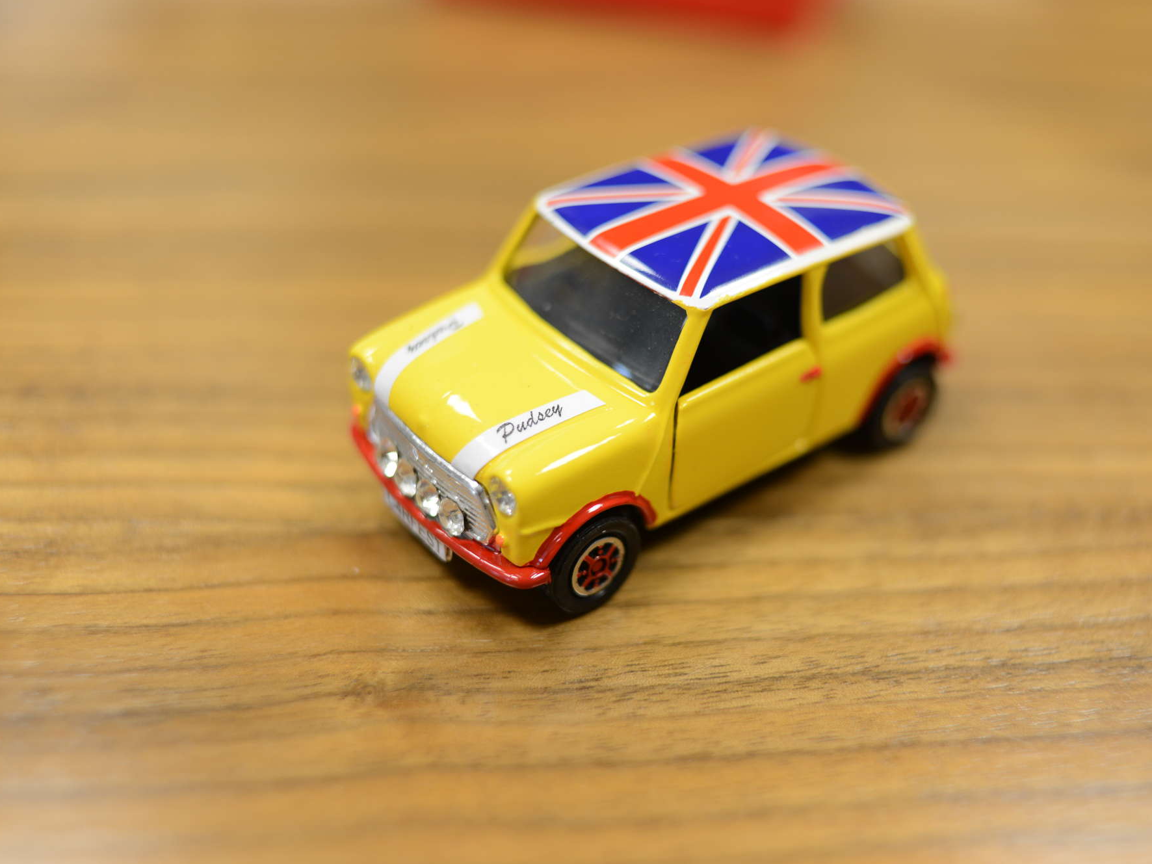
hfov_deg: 48.9
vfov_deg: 37.7
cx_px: 642
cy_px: 432
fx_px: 1265
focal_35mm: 38
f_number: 2.8
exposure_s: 1/125
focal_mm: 35
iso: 400
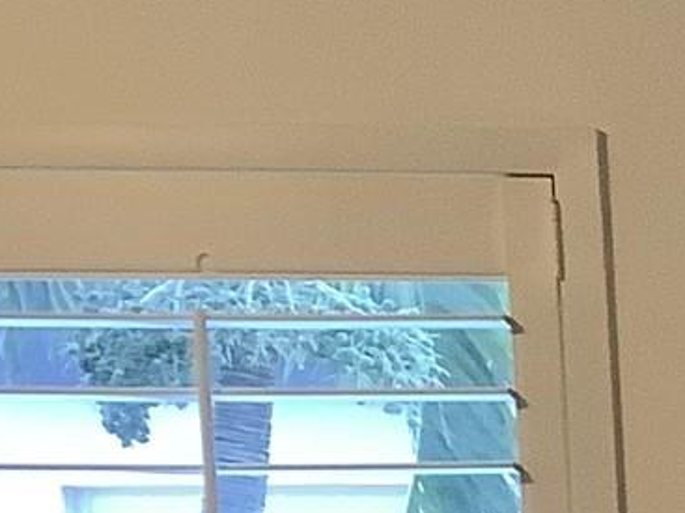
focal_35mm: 173
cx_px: 1454
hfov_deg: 10.4
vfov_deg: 8.1
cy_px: 1061
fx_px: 3422
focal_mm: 3.3
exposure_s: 1/60
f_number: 2.4
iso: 250
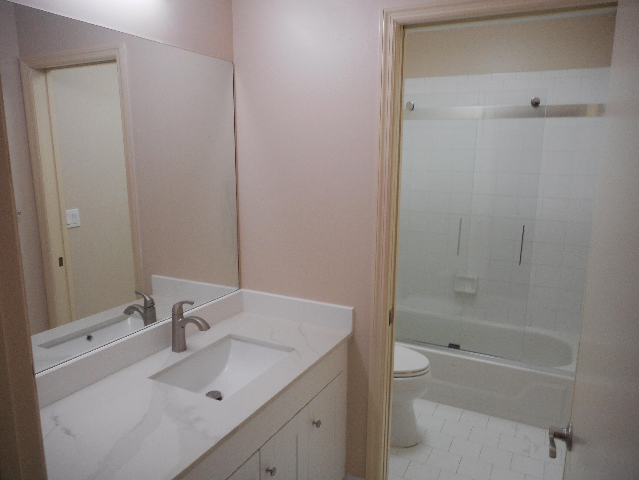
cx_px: 320
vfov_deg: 54.9
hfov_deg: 69.4
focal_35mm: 25
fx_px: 461
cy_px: 240
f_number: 3.7
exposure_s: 1/30
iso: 125
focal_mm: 4.5
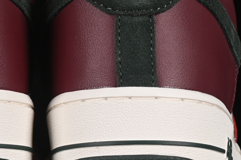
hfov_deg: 6.8
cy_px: -8
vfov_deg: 4.6
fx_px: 2014
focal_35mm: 301
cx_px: 32
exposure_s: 1/80
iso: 160
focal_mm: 50
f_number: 8
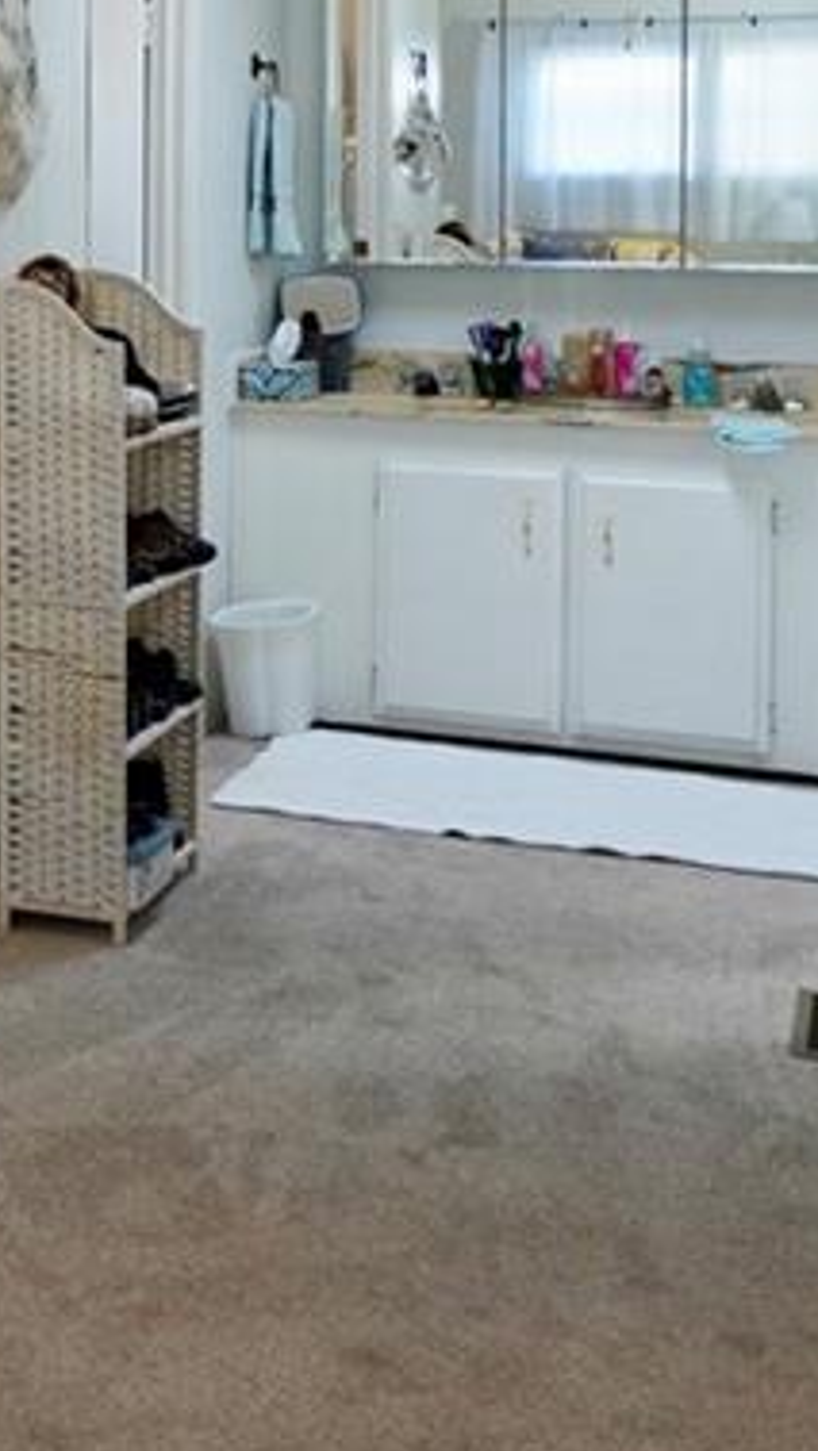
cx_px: -303
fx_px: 2388
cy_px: 200
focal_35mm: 62
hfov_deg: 17.9
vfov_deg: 32.5
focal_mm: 14
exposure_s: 1/200
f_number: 3.2
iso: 800
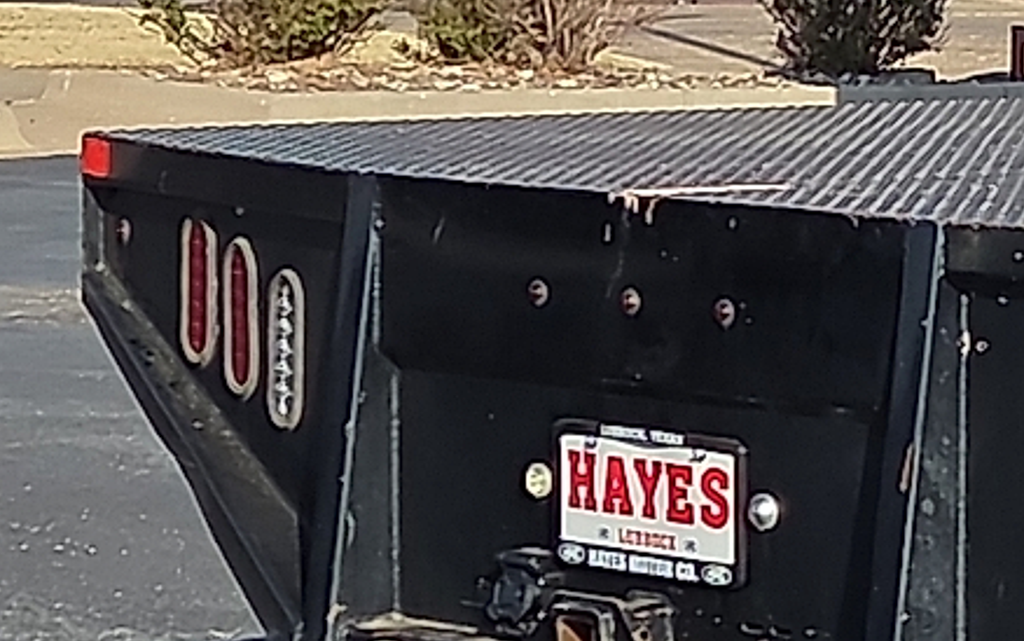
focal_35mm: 182
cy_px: 241
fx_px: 5080
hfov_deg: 10.8
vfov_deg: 7.2
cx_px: 1826
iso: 25
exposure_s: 1/2500
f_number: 1.8
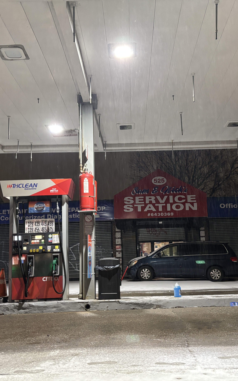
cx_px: 130
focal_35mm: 37
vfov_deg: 52.8
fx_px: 384
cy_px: 191
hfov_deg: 34.4
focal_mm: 5.96
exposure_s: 1/40
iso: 400
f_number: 1.6
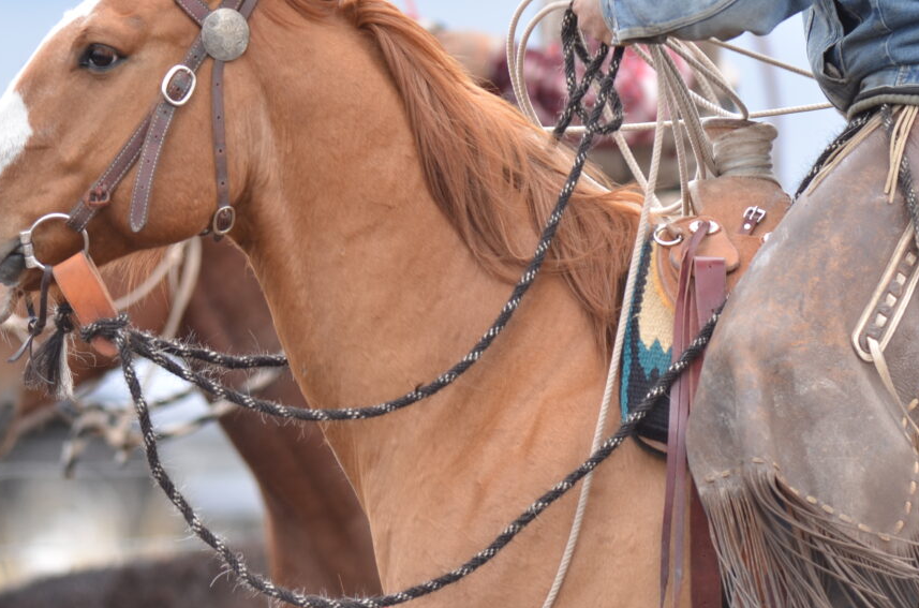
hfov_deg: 2.6
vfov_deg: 1.7
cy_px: 73
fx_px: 20551
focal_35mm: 807
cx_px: 620
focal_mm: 300
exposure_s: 1/400
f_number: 3.2
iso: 100
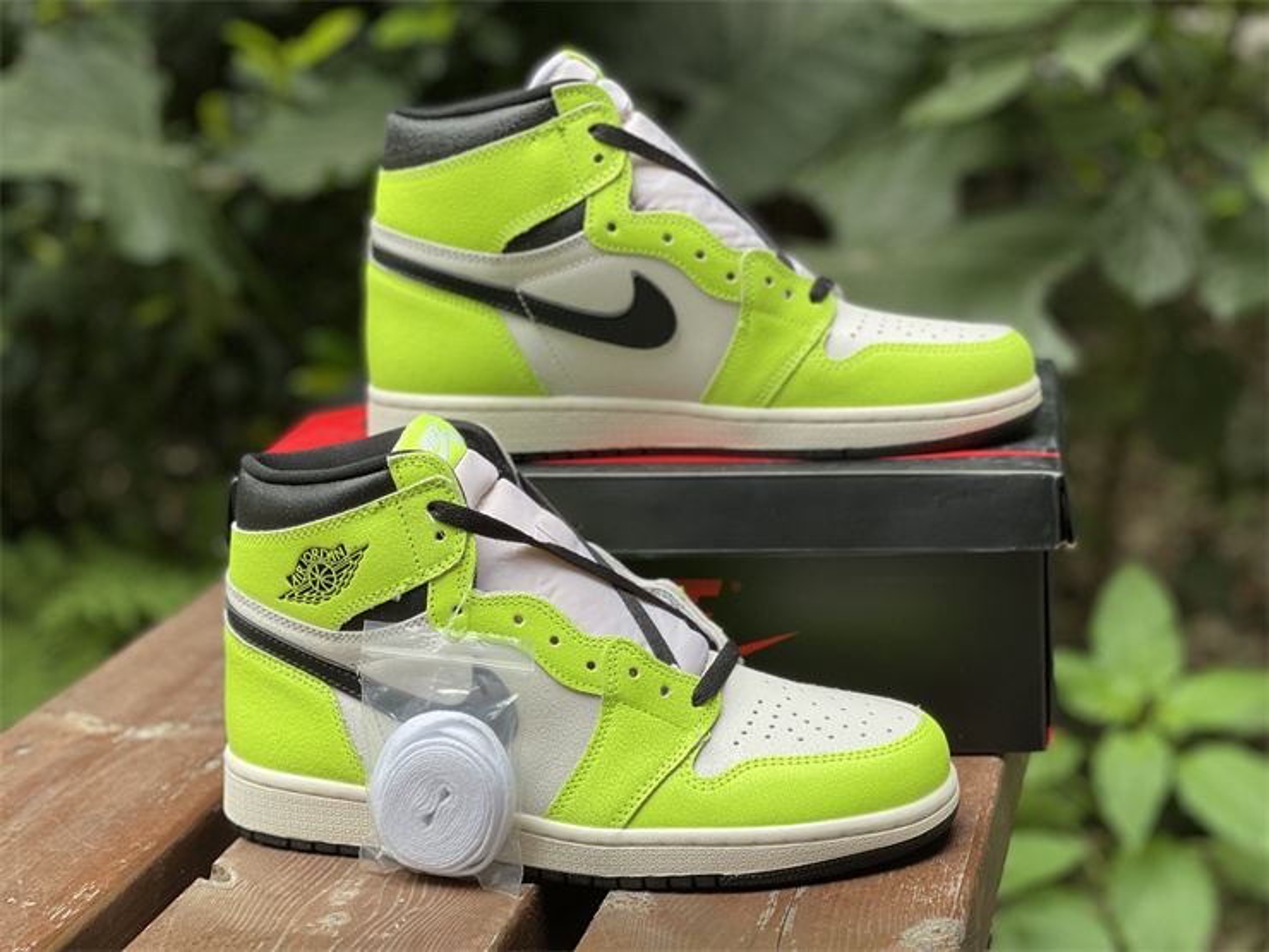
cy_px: 476
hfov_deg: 30.3
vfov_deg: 22.9
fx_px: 2346
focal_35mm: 64
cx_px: 634
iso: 50
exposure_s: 1/121
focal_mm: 7.5
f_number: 2.2
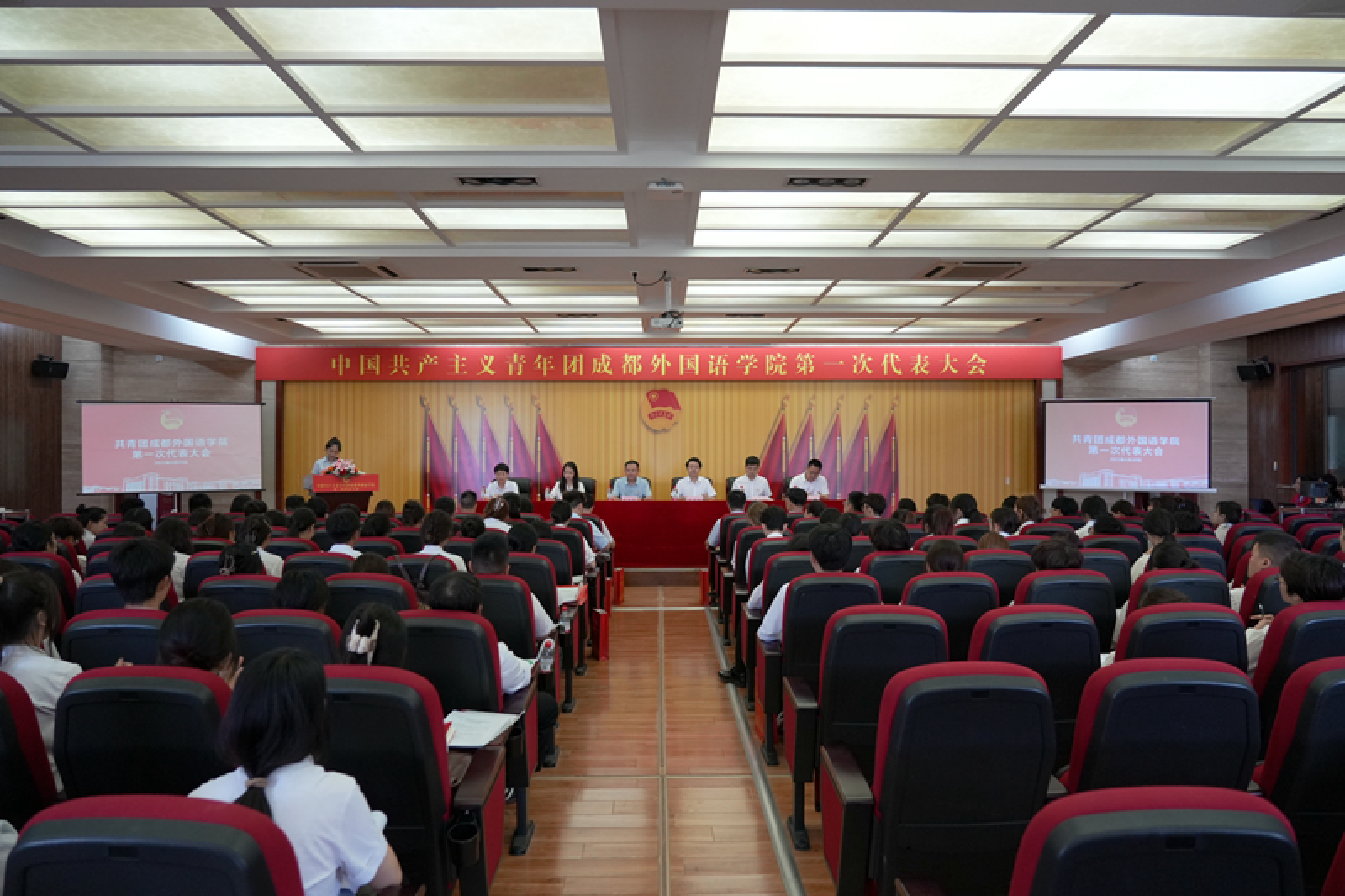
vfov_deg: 53.1
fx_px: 896
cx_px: 672
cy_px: 448
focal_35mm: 24
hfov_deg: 73.8
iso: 2000
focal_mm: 24
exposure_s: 1/80
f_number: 4
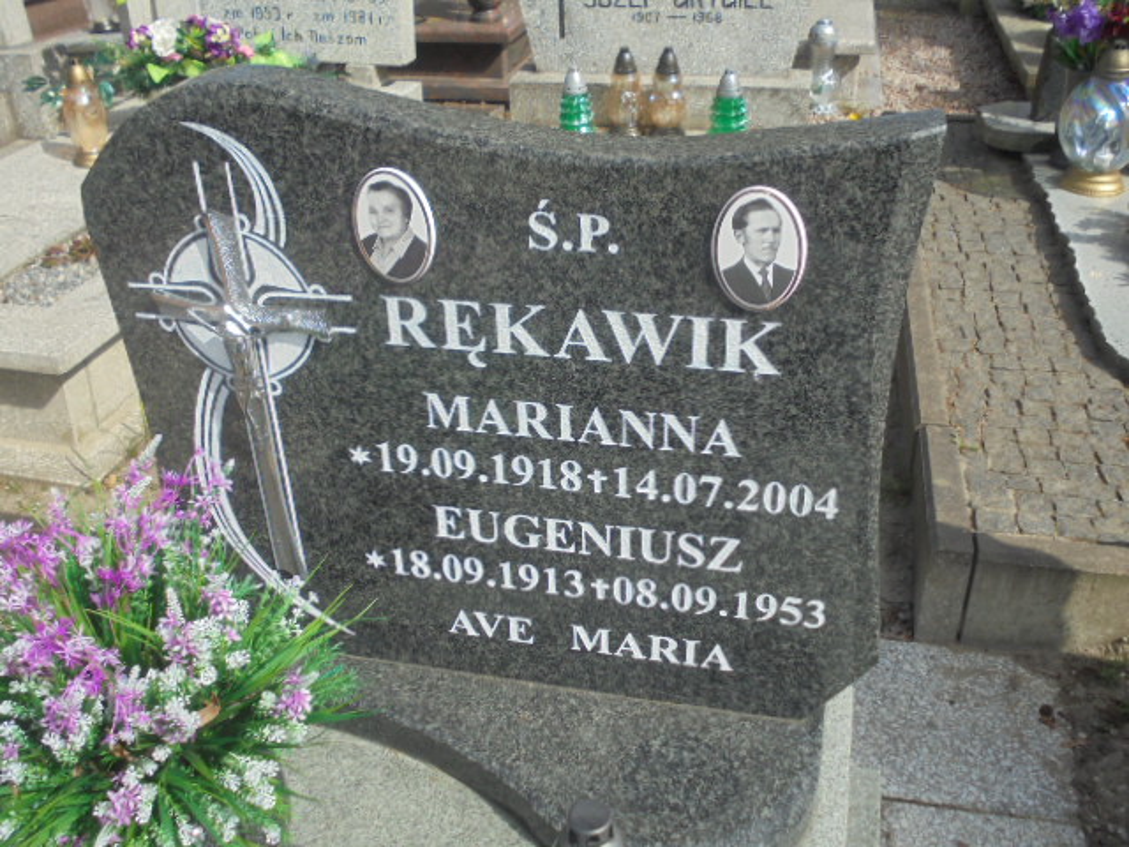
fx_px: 1109
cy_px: 424
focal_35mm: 34
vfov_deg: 41.8
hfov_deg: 54.0
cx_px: 564
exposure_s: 1/100
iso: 100
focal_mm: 6.1
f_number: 12.5
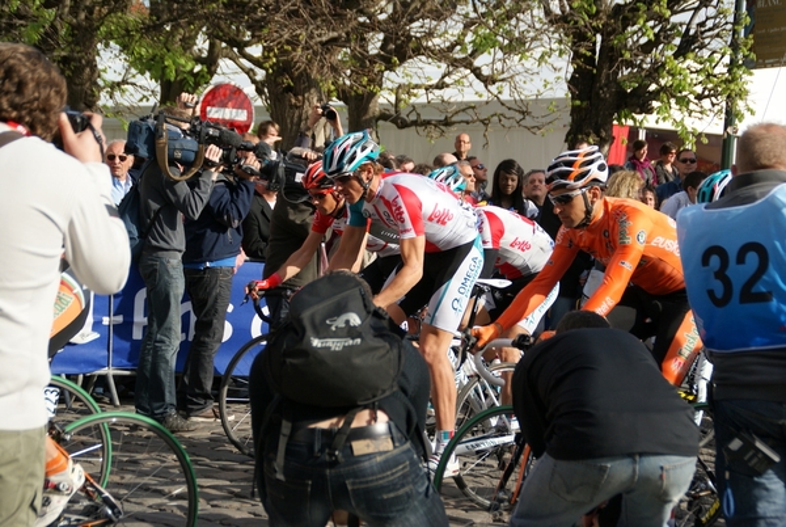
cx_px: 393
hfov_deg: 24.6
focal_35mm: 82
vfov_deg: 16.6
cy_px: 264
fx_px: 1804
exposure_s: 1/1000
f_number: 5
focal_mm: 55
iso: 200
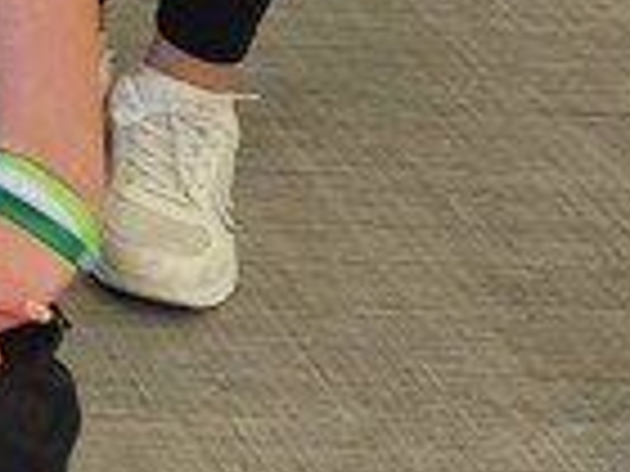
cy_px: -719
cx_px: -1354
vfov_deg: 8.1
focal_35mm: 168
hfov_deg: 9.1
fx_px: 3058
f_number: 1.8
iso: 125
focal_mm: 5.4
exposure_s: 1/180
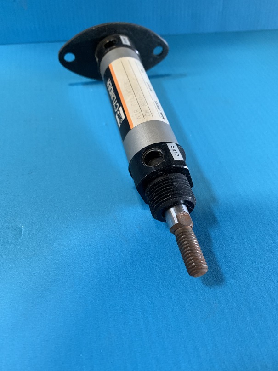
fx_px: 278
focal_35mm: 26
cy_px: 186
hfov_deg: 53.1
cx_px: 139
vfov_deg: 67.3
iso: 400
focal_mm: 4.25
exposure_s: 1/40
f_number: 1.8
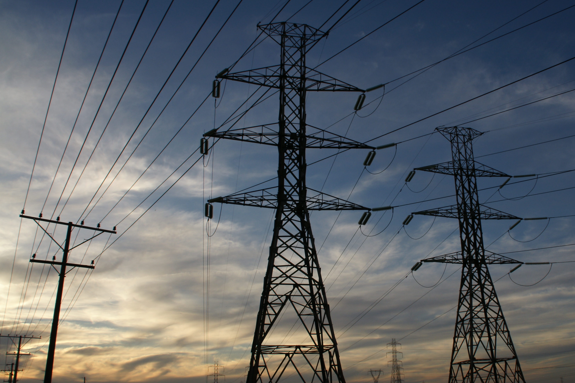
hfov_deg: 53.7
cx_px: 369
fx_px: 559
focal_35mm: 35
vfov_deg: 37.8
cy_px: 205
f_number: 11
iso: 200
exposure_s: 1/125
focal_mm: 18
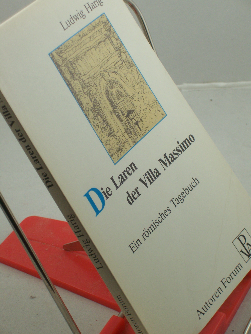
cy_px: 167
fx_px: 985
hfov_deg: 14.5
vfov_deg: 19.2
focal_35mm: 102
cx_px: 126
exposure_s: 1/100
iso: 125
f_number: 4.6
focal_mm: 16.8
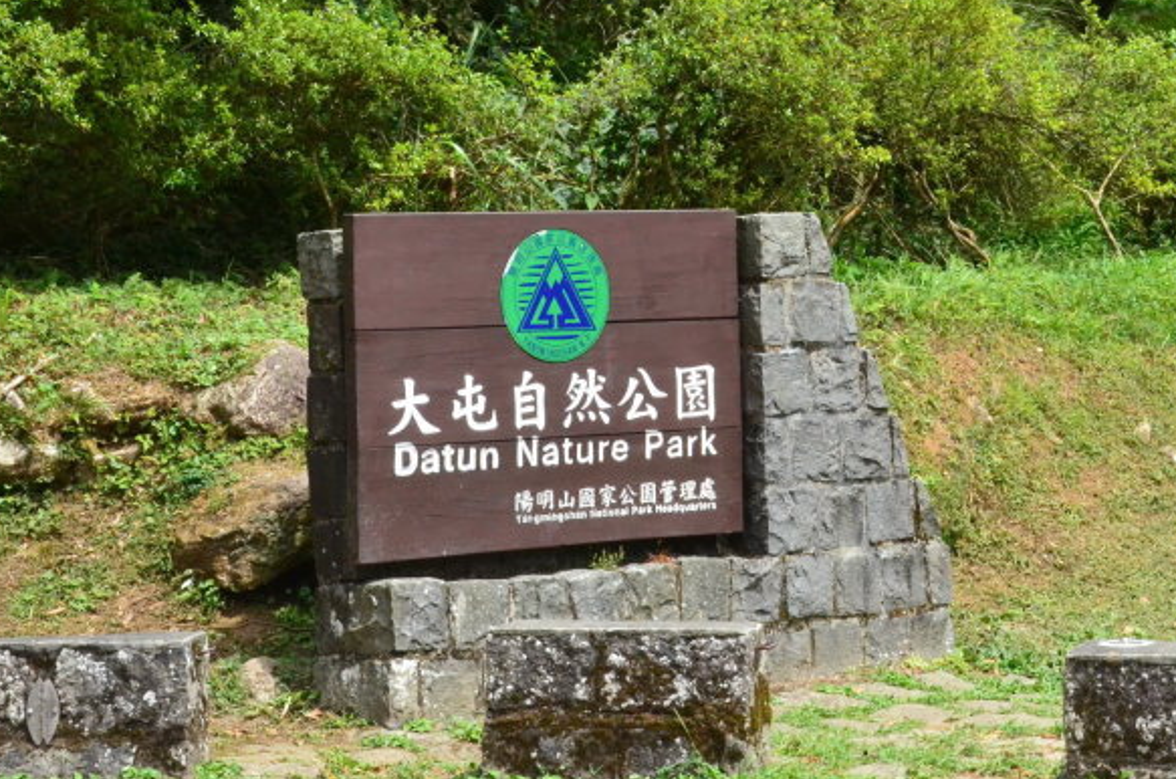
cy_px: 220
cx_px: 820
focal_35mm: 108
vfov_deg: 12.6
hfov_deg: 18.9
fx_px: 3520
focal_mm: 42
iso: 3200
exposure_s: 1/1600
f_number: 14
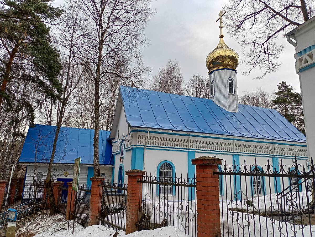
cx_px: 158
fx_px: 255
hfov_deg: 63.4
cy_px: 118
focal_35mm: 28
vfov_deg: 49.7
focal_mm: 4.69
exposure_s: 1/278
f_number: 1.8
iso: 112
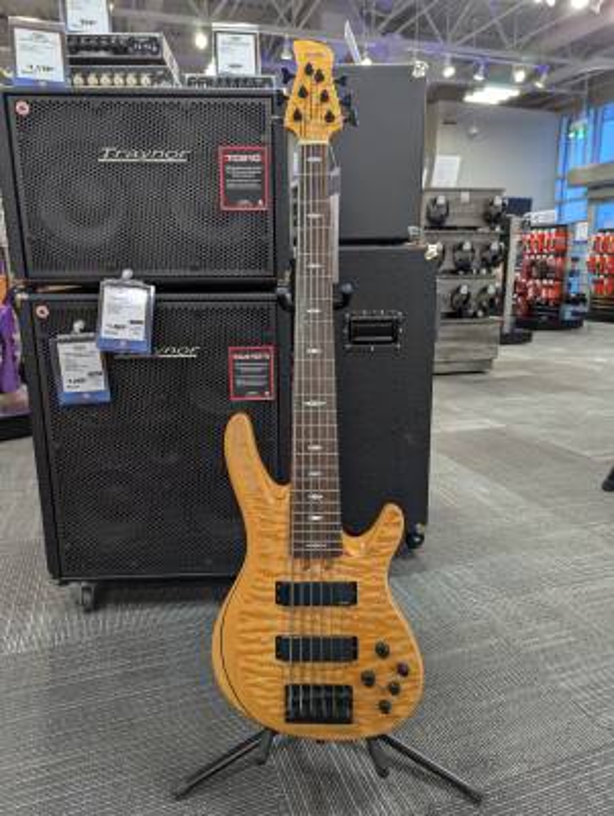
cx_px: 307
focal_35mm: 24
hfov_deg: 56.9
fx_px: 566
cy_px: 408
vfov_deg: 71.5
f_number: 1.85
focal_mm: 6.81
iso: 127
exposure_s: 1/60
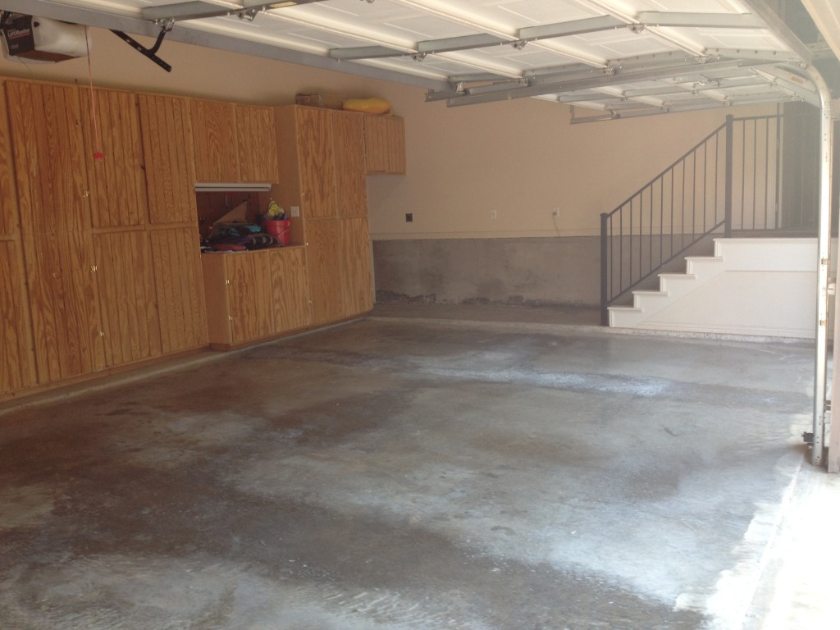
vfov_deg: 40.7
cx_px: 420
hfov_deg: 52.6
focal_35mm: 35
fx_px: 849
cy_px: 315
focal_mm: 4.3
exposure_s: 1/60
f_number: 2.4
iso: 80
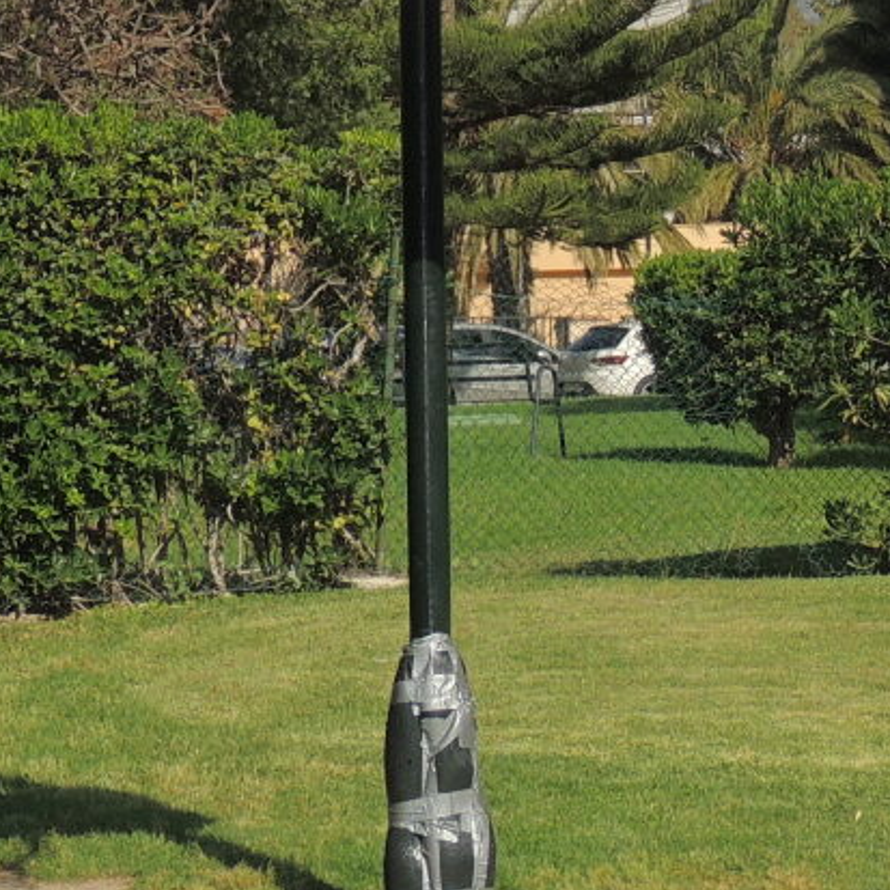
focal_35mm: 151
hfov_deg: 11.6
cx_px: 405
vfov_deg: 11.5
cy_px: 70
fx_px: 4392
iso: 100
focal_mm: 8.3
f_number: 3.5
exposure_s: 1/1250
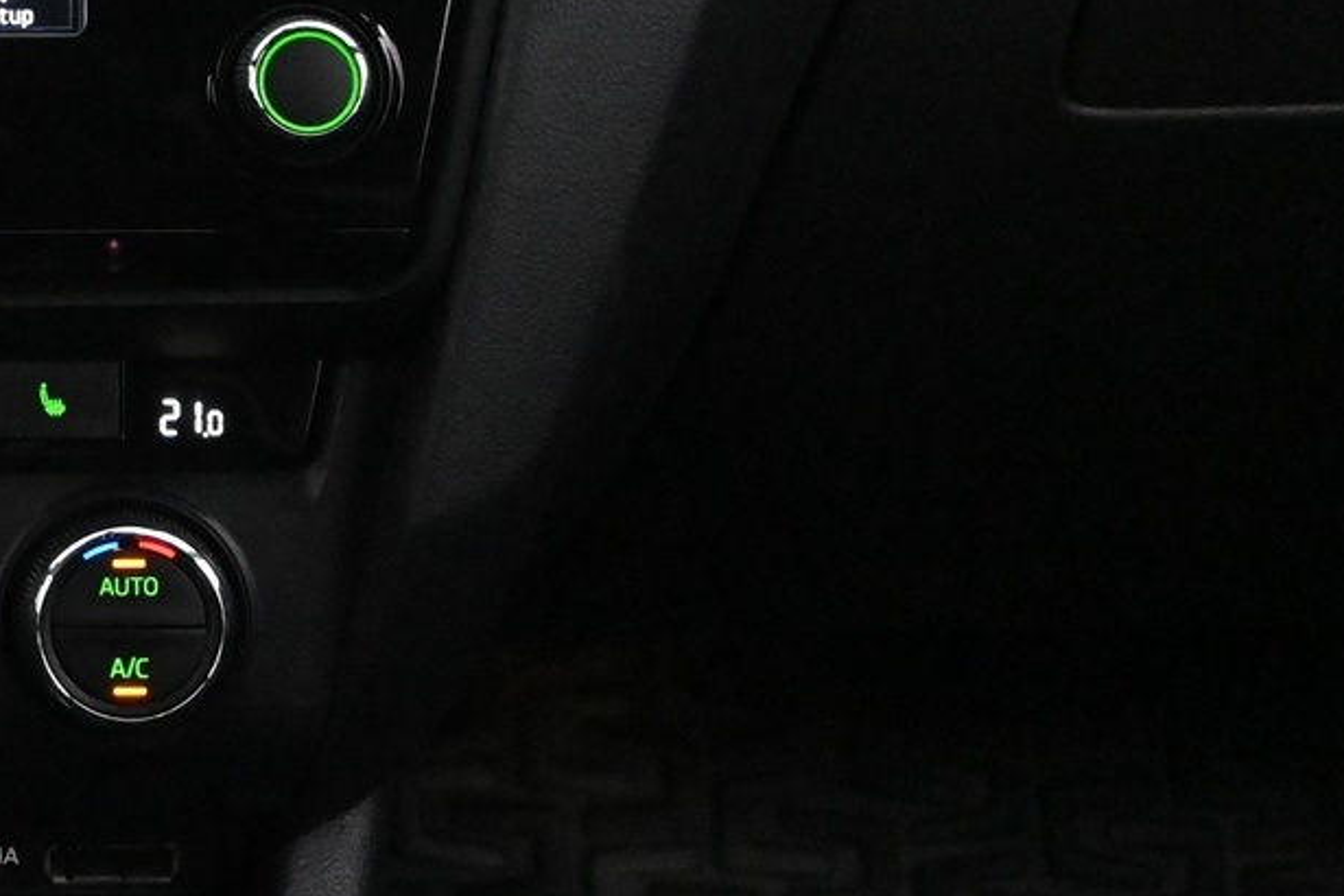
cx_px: -280
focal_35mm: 130
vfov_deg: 10.4
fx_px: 4865
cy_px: -85
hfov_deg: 15.2
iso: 11400
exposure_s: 1/50
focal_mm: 33
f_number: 5
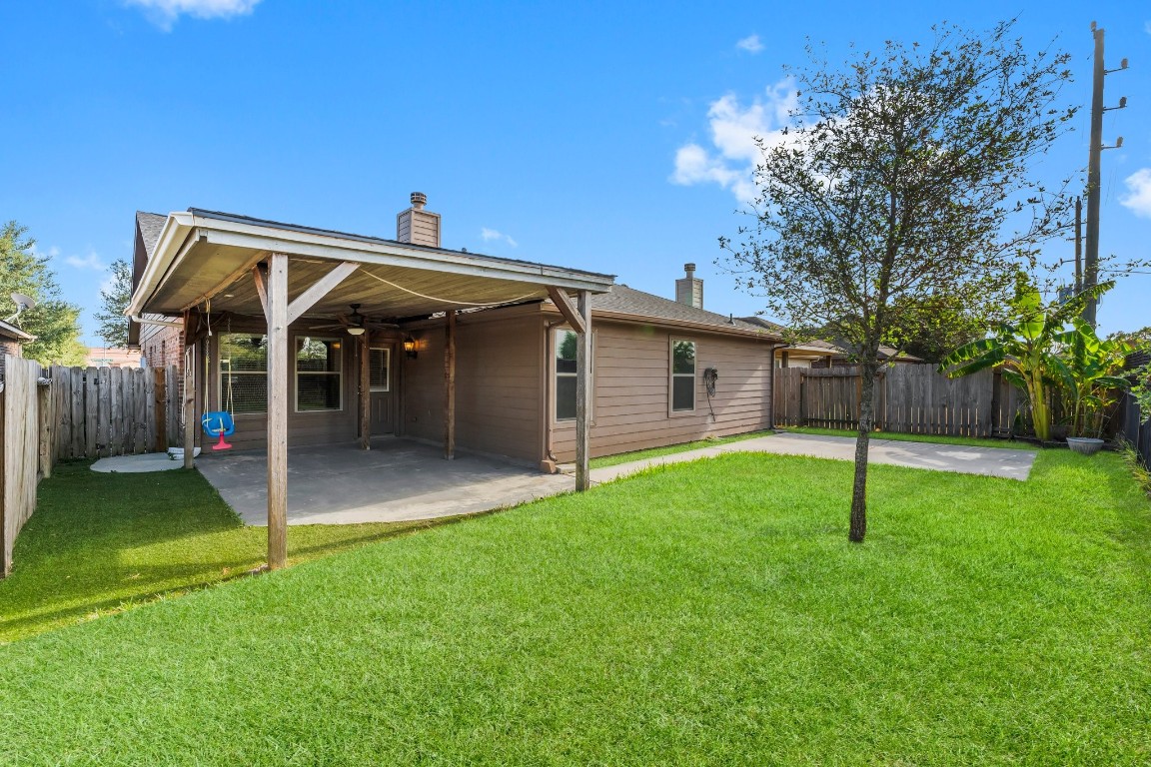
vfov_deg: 77.0
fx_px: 483
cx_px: 576
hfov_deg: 100.0
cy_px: 384
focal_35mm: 15
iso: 640
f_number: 8
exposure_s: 1/1250
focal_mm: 15.1
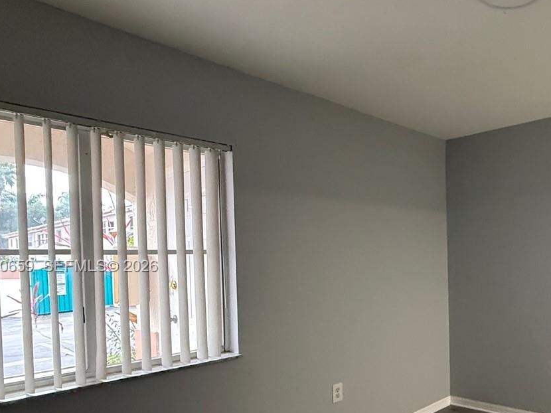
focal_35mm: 27
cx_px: 482
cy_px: 267
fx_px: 430
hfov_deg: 57.4
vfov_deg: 50.6
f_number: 2.2
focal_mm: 2.22
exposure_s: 1/60
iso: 640
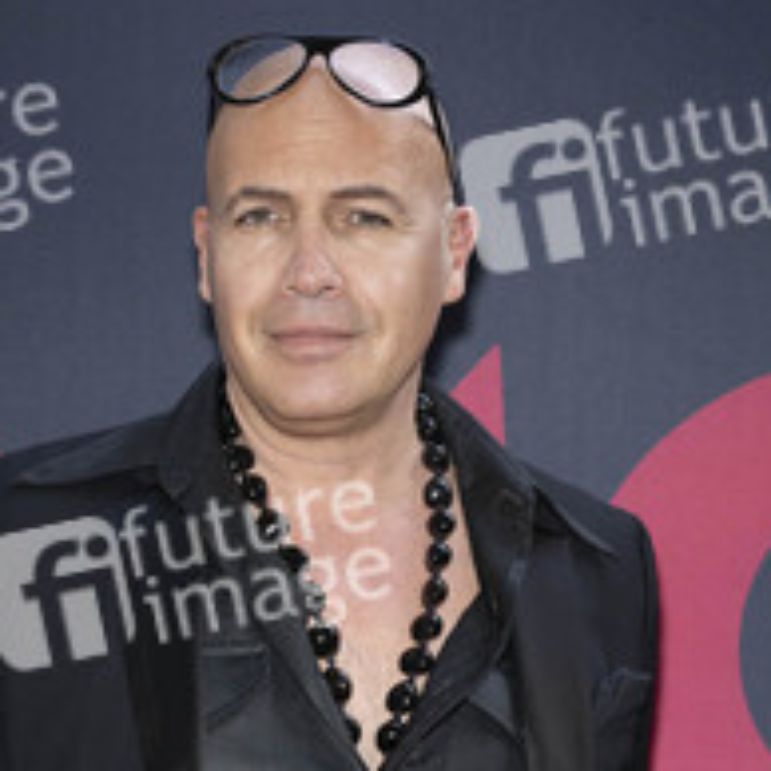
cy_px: 775
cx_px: 302
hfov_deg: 20.6
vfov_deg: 20.0
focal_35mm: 84
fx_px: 2117
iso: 800
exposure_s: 1/200
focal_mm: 48
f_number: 5.6
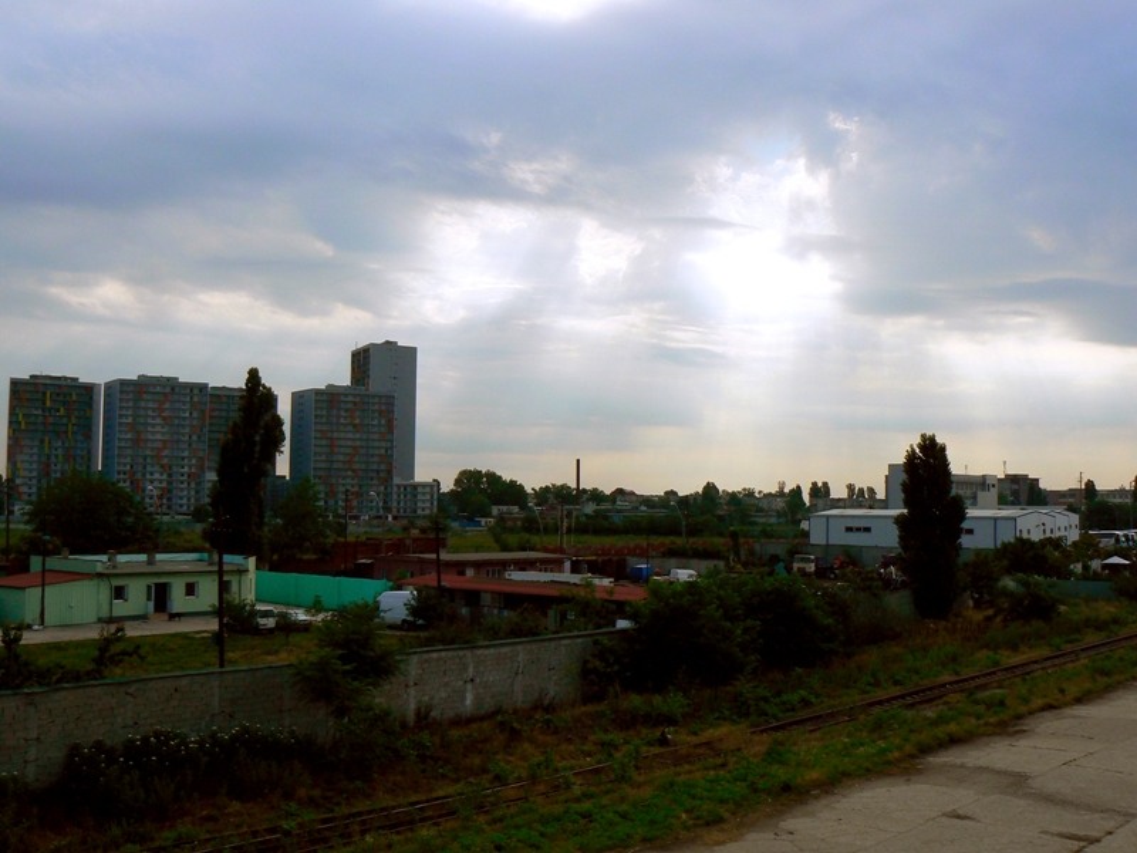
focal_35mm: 36
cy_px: 426
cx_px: 568
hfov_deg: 51.4
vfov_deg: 39.7
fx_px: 1182
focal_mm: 6
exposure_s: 1/640
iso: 100
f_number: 7.1
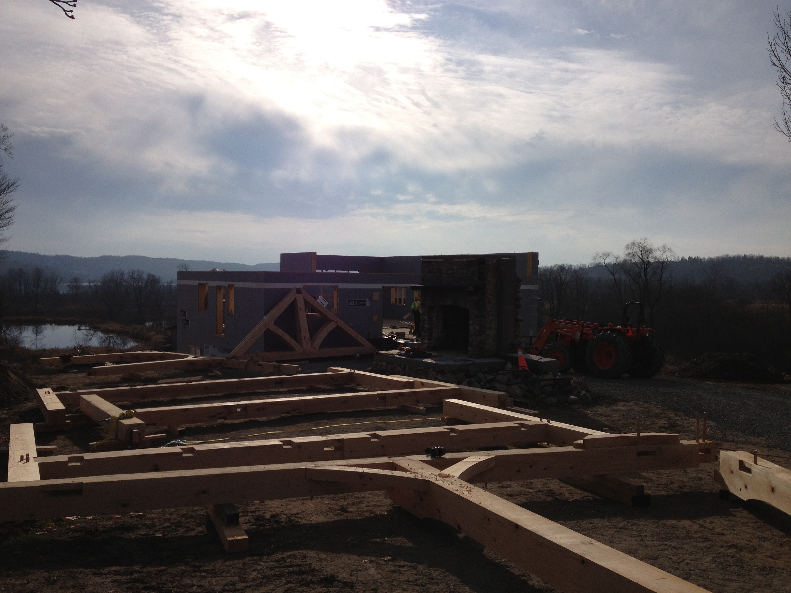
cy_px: 296
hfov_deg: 52.6
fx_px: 800
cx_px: 396
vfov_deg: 40.7
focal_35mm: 35
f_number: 2.4
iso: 50
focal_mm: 4.28
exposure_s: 1/7937
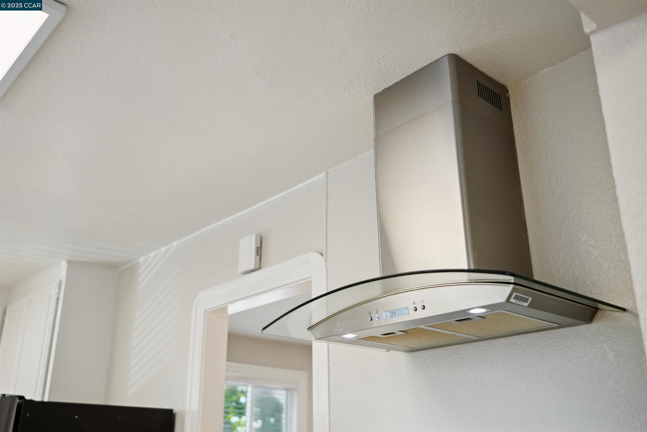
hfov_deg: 57.2
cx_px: 324
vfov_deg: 40.0
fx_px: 593
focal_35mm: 33
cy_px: 216
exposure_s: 1/25
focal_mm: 33
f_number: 2.8
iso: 100
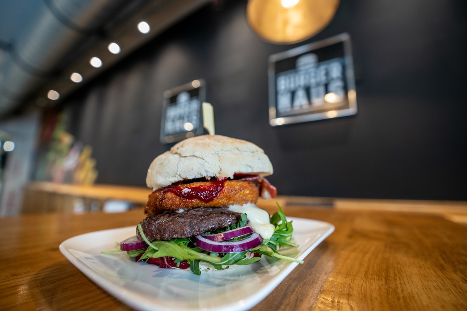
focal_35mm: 16
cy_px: 156
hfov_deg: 96.7
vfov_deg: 73.7
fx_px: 208
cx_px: 234
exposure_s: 1/100
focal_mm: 16
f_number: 2.8
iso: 800
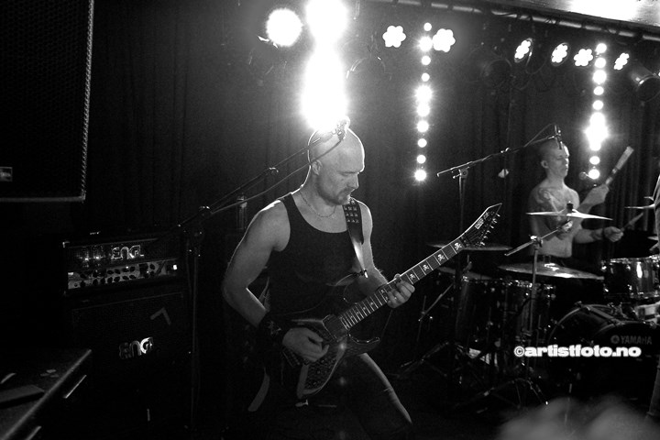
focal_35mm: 39
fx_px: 715
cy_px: 220
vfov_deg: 34.2
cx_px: 330
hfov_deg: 49.6
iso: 6400
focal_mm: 26
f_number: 2.8
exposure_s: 1/200
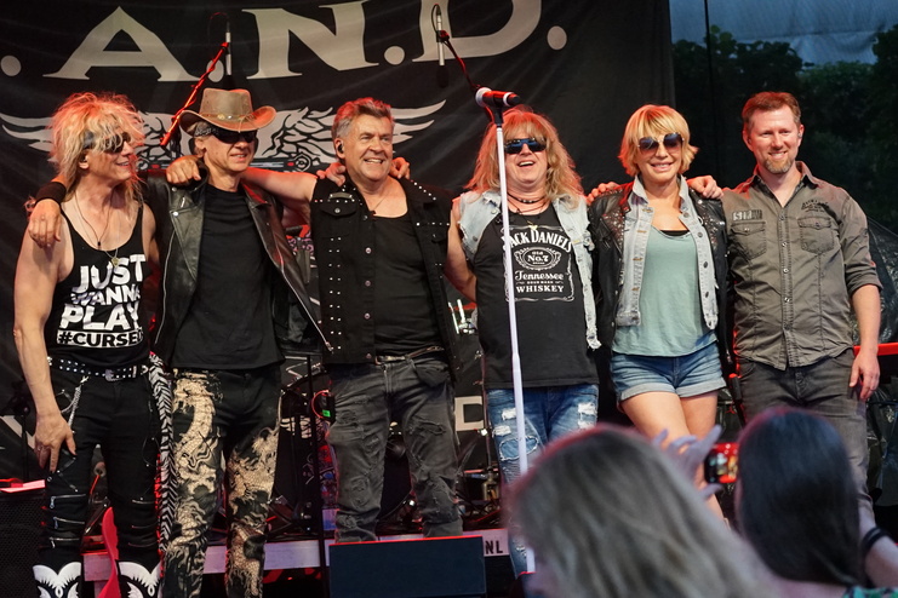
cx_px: 449
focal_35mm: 105
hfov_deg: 19.5
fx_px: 2619
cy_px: 299
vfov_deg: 13.0
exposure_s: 1/160
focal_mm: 70
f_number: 4.5
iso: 3200
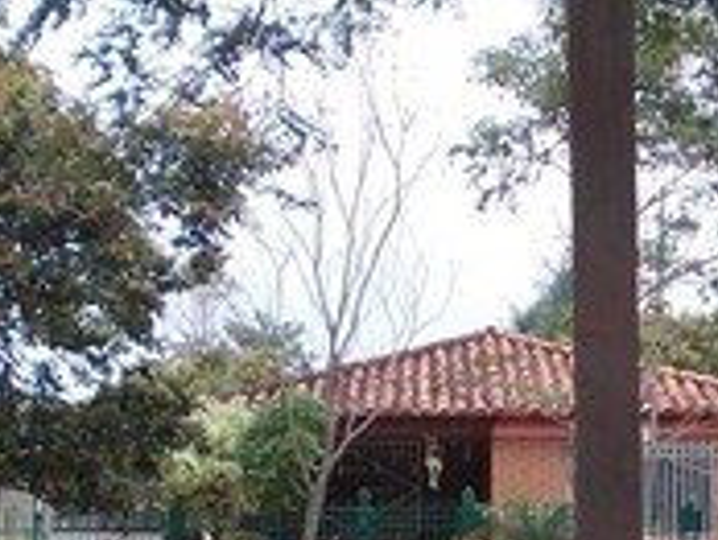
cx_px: 623
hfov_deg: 11.8
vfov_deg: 8.9
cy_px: 519
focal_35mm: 167
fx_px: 3469
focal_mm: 5.3
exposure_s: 1/160
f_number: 3.1
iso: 80
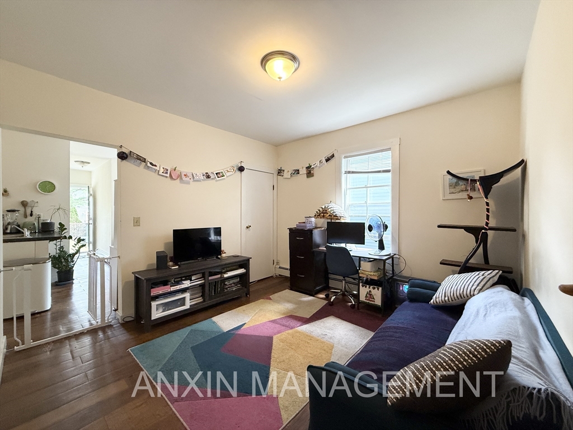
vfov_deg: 85.7
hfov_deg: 102.1
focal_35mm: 14
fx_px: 232
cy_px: 215
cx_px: 286
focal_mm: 2.22
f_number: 2.2
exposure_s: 1/120
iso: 500
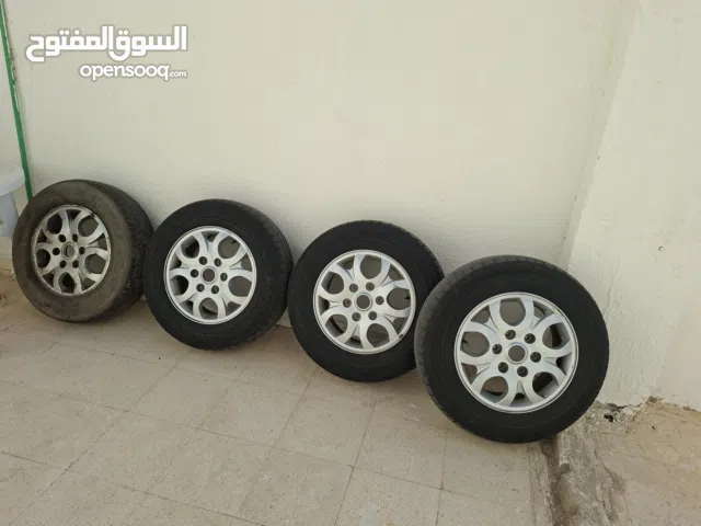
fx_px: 466
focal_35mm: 23
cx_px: 350
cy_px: 263
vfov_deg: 58.9
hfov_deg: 73.9
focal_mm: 5.54
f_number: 1.8
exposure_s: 1/1912
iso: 50
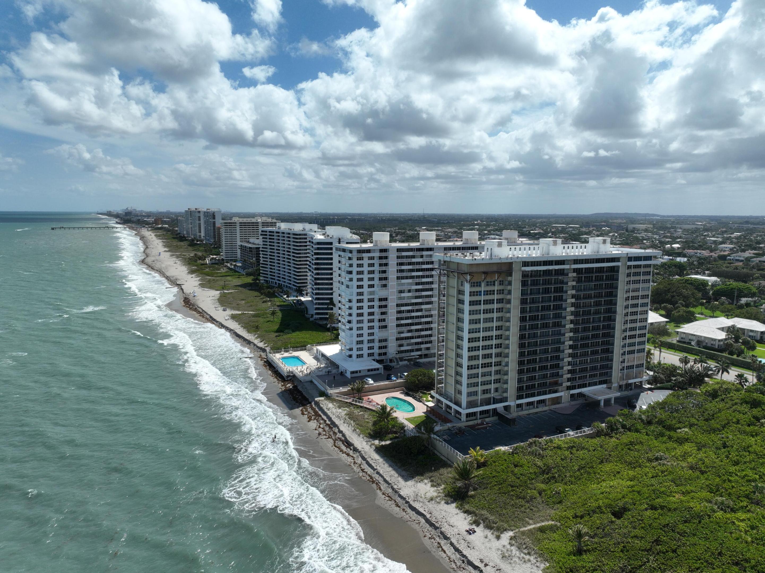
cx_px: 382
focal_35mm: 24
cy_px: 286
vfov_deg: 56.8
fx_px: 530
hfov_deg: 71.6
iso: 100
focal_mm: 12.29
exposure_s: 1/3200
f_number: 2.8
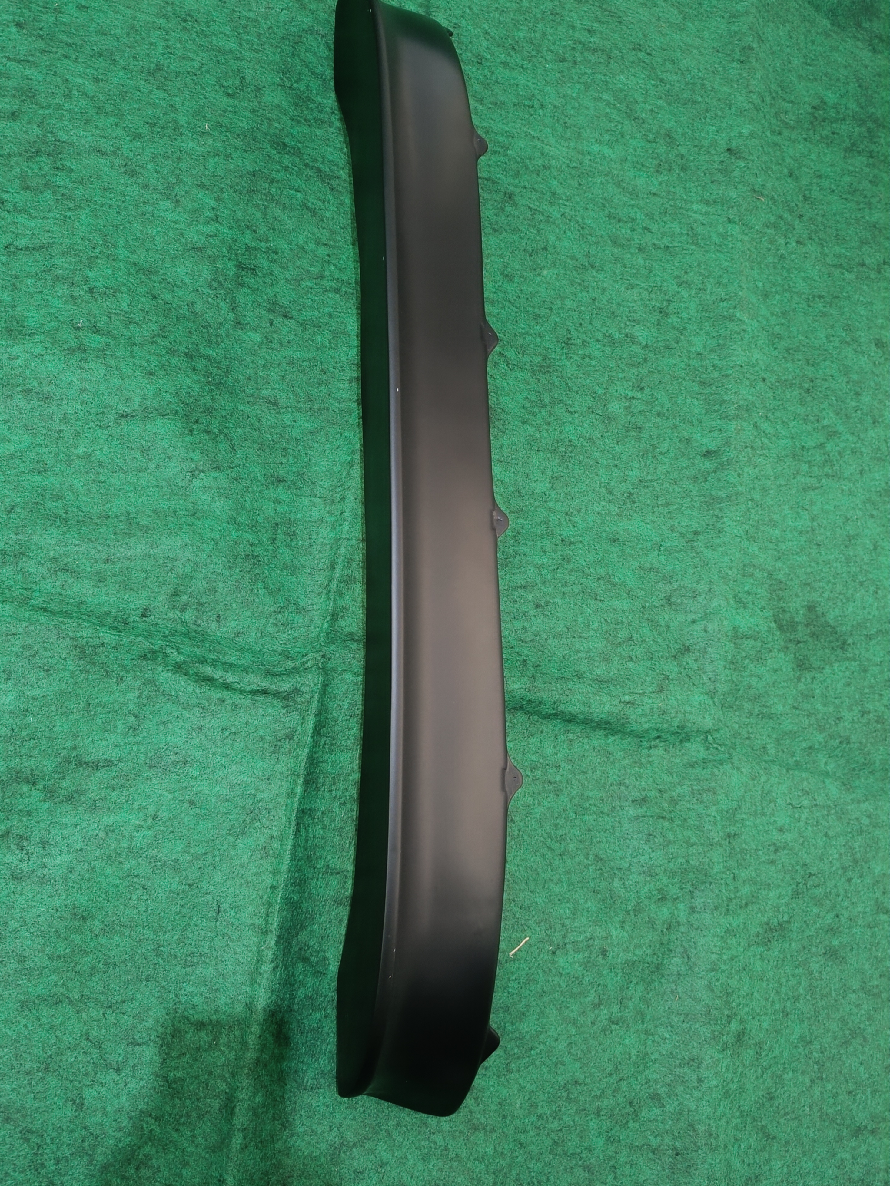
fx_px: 857
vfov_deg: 69.4
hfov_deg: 54.9
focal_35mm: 25
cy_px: 577
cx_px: 427
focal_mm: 6.14
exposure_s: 1/20
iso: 2736
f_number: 1.65
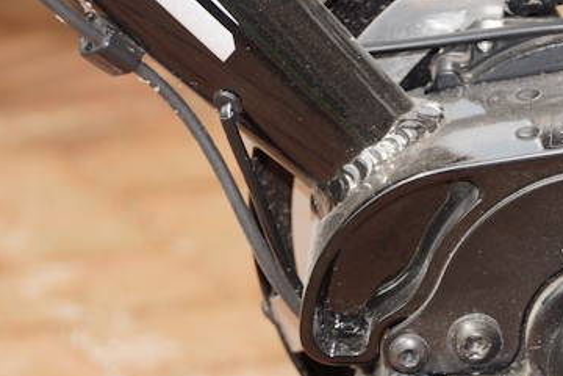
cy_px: 366
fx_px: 3911
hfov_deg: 8.2
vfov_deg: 5.5
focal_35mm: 250
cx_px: 621
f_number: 5.6
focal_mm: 75
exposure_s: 1/160
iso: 100
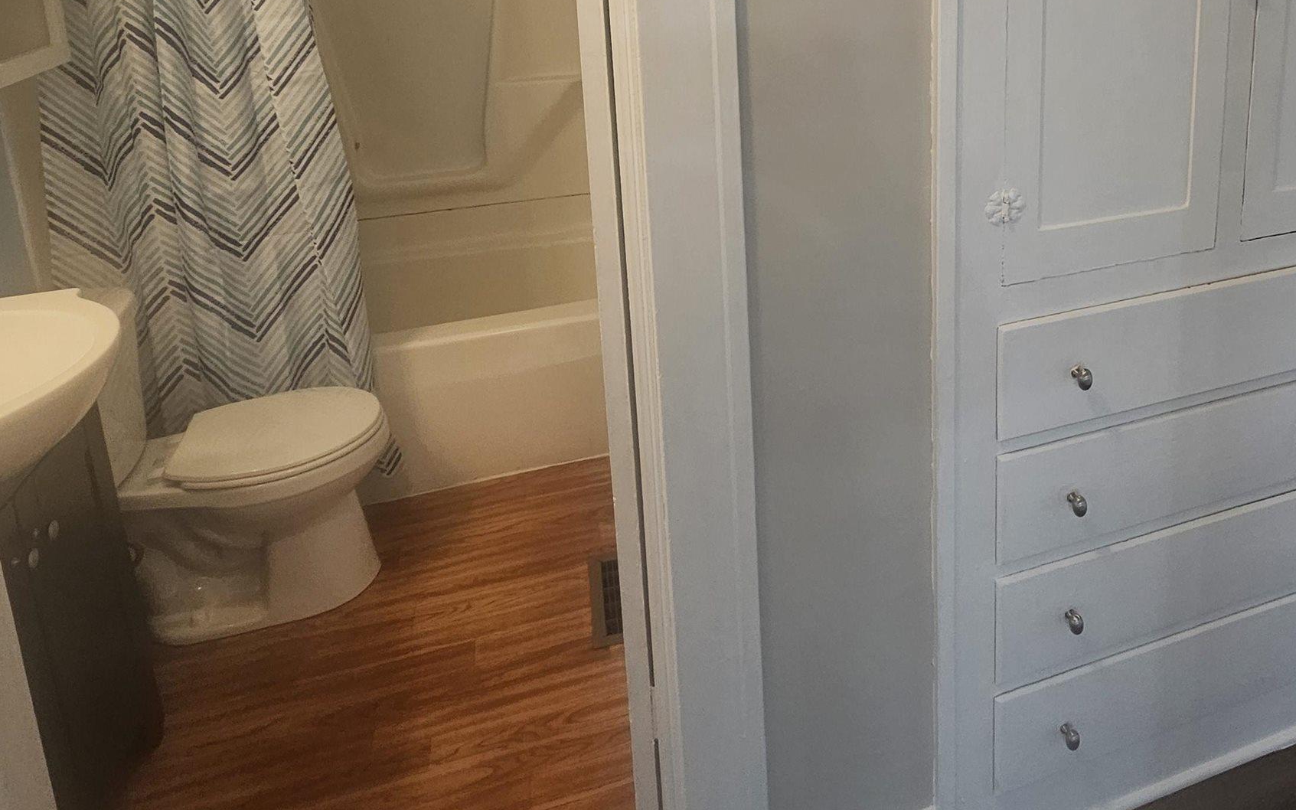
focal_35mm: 25
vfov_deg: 45.0
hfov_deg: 70.6
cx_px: 857
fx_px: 883
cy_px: 88
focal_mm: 2.2
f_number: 2.2
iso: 125
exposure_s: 1/60
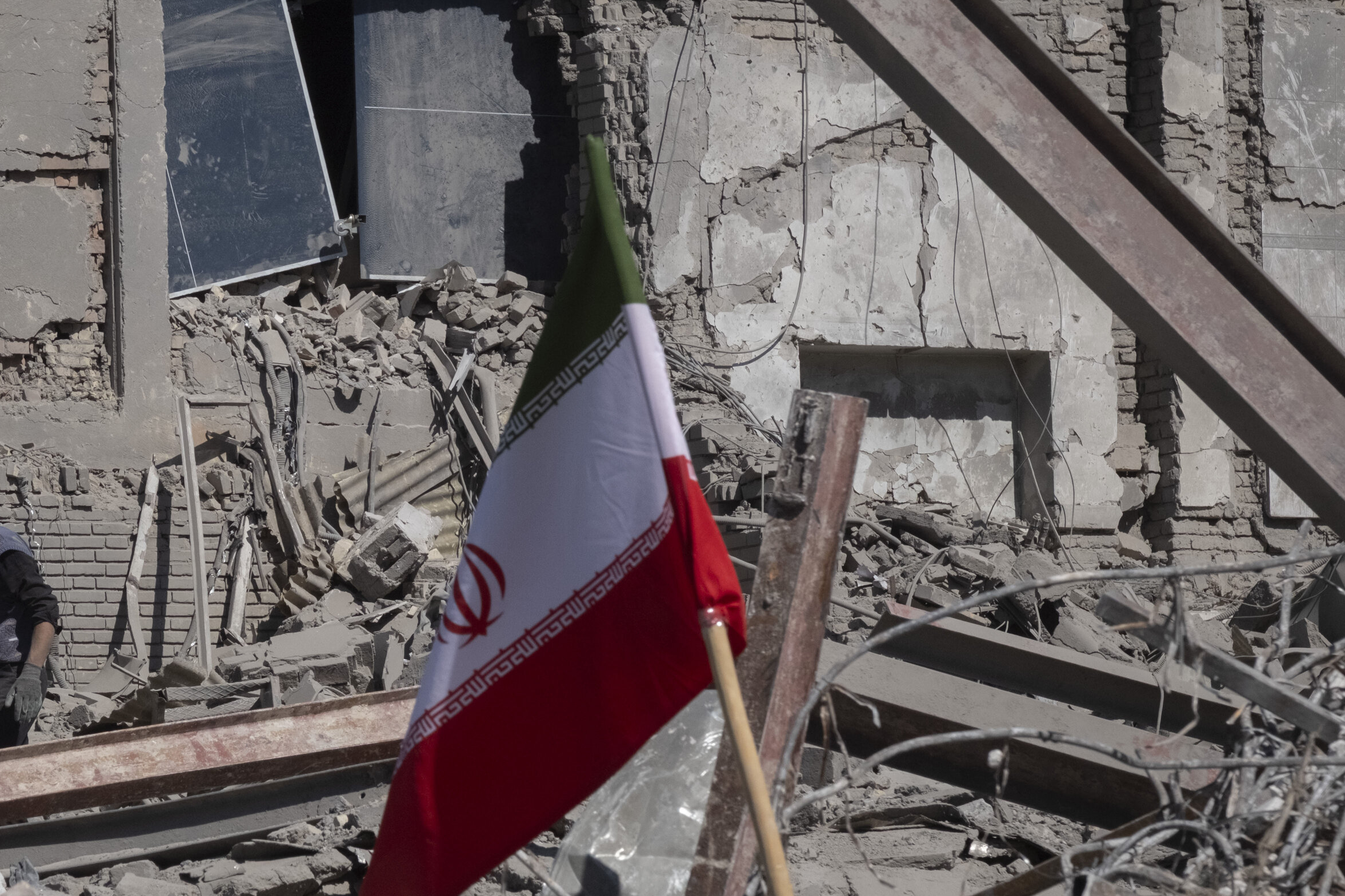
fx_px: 9750
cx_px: 273
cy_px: 492
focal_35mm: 261
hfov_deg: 7.9
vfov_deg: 5.3
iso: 640
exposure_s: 1/1250
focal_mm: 106
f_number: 10
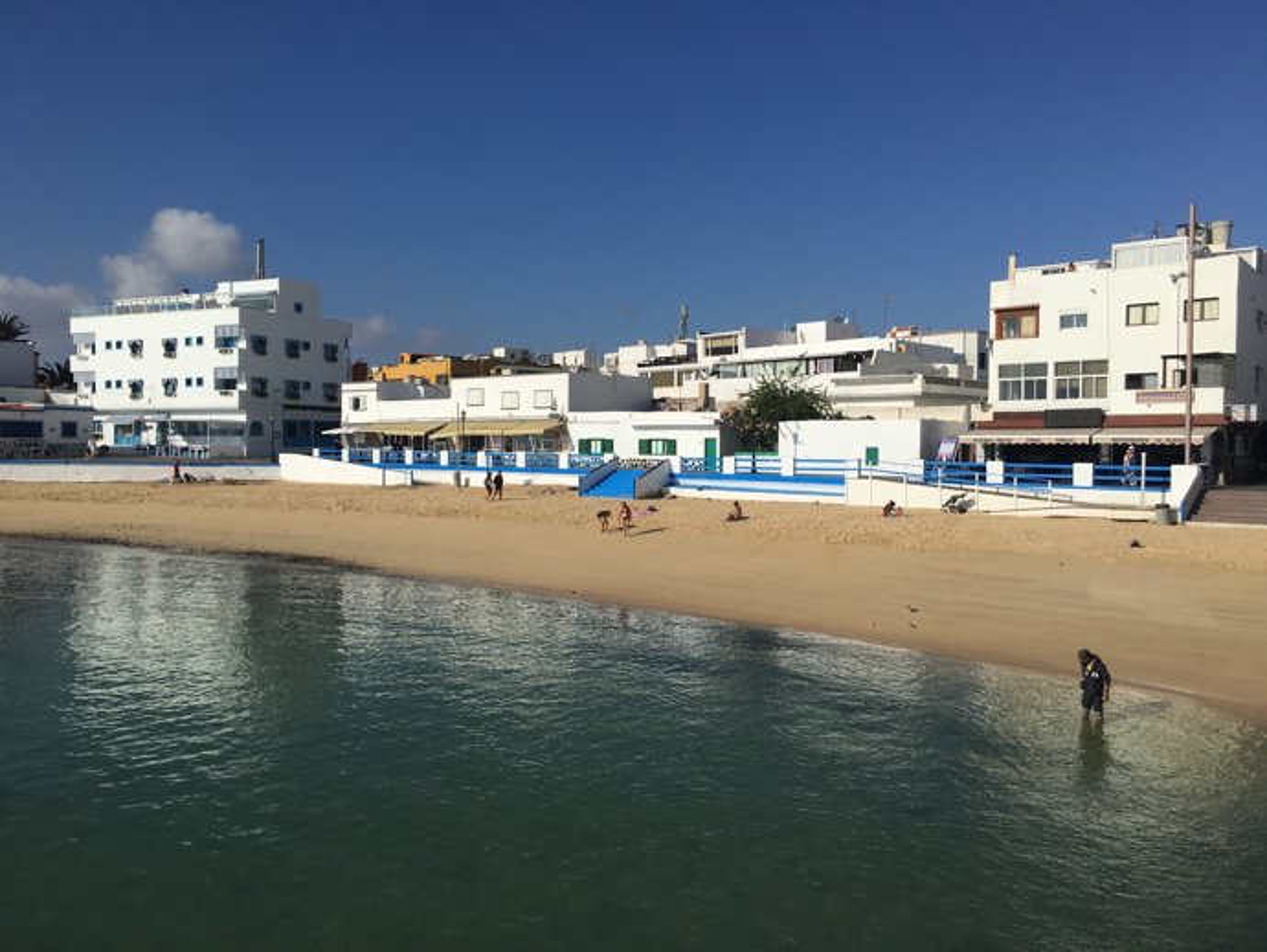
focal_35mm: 29
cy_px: 476
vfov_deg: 48.3
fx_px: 1062
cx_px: 634
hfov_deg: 61.6
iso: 25
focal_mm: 4.15
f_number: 2.2
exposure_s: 1/4808
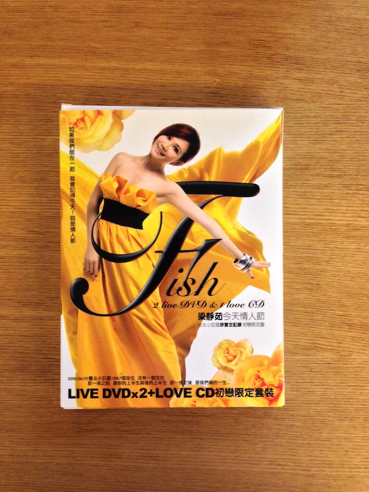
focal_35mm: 33
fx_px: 469
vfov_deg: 55.4
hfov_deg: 42.9
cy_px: 246
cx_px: 184
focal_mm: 4.12
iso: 400
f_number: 2.4
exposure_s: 1/17
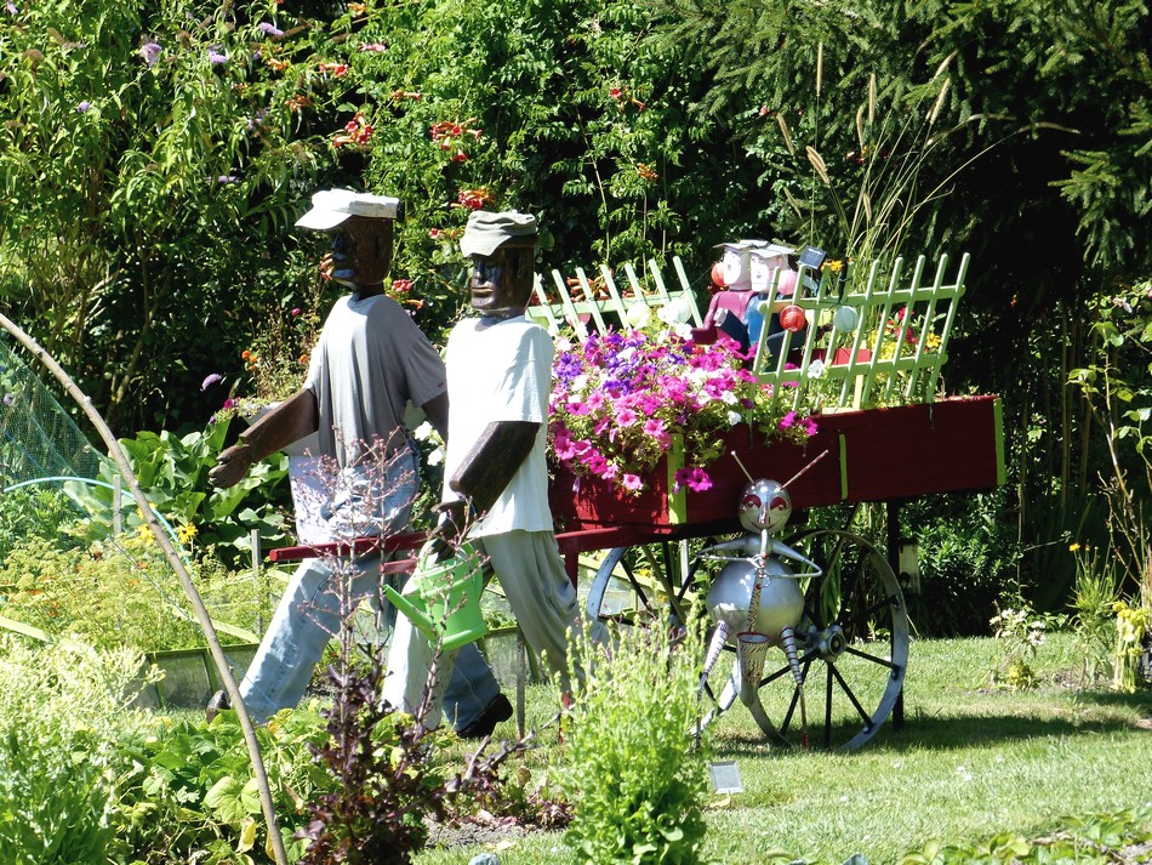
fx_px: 6591
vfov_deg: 7.5
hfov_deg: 10.0
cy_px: 432
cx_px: 576
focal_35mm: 198
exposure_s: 1/500
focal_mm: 35.6
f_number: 4
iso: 100
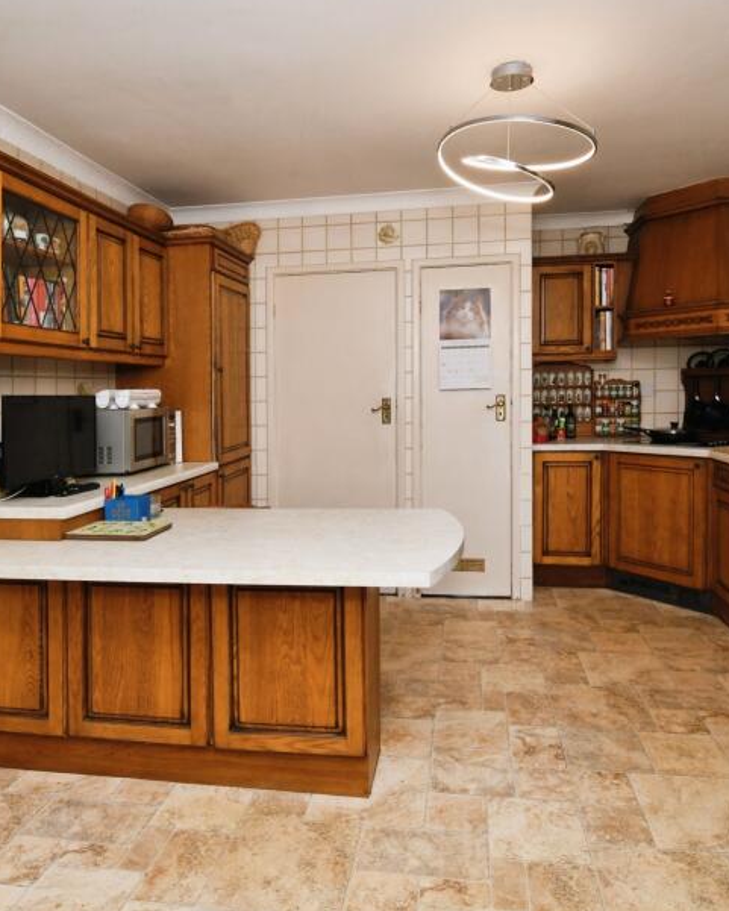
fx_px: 647
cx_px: 349
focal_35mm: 24
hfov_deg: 58.8
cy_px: 401
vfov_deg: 70.0
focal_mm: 15
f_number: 11
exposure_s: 1/60
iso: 800
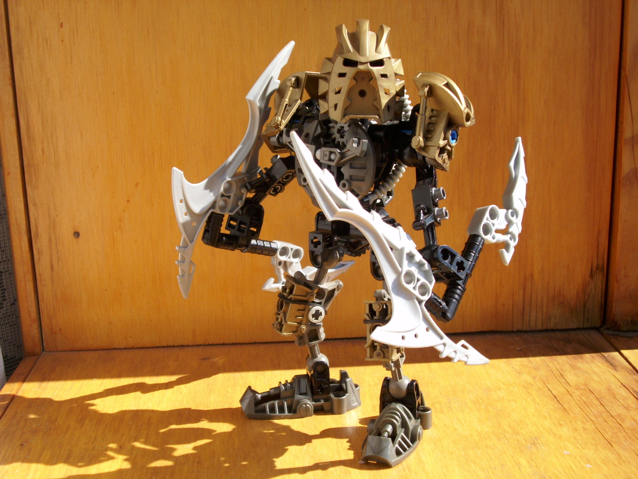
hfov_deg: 41.2
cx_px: 319
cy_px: 240
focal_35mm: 46
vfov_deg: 31.5
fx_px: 848
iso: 50
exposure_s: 1/458
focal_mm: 9
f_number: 3.4
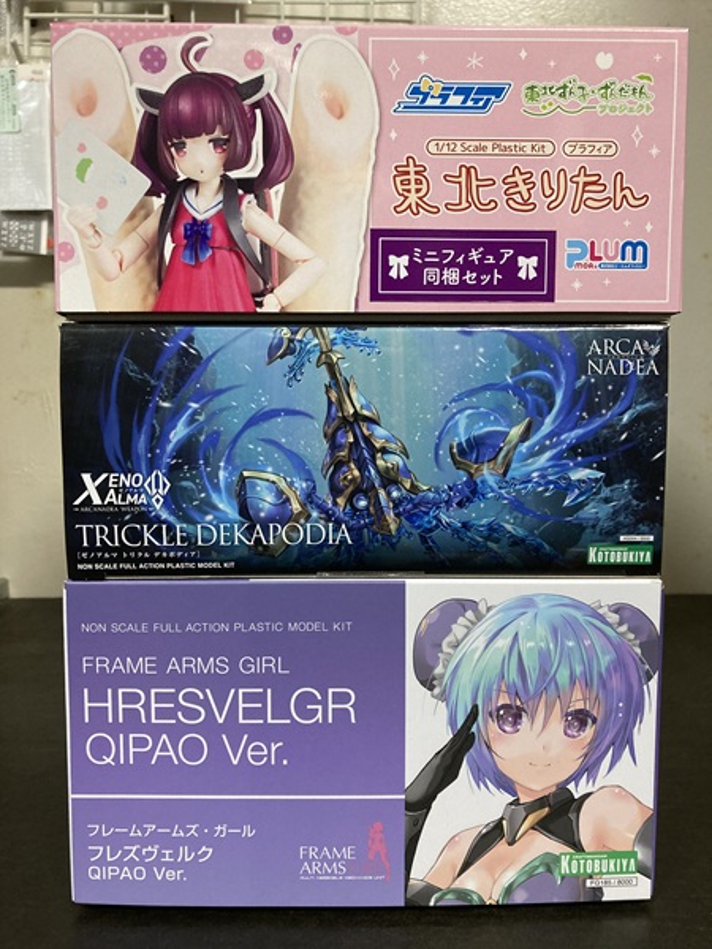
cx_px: 356
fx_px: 768
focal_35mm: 28
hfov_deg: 49.7
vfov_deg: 63.4
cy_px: 474
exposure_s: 1/60
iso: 160
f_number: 1.8
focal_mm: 3.99
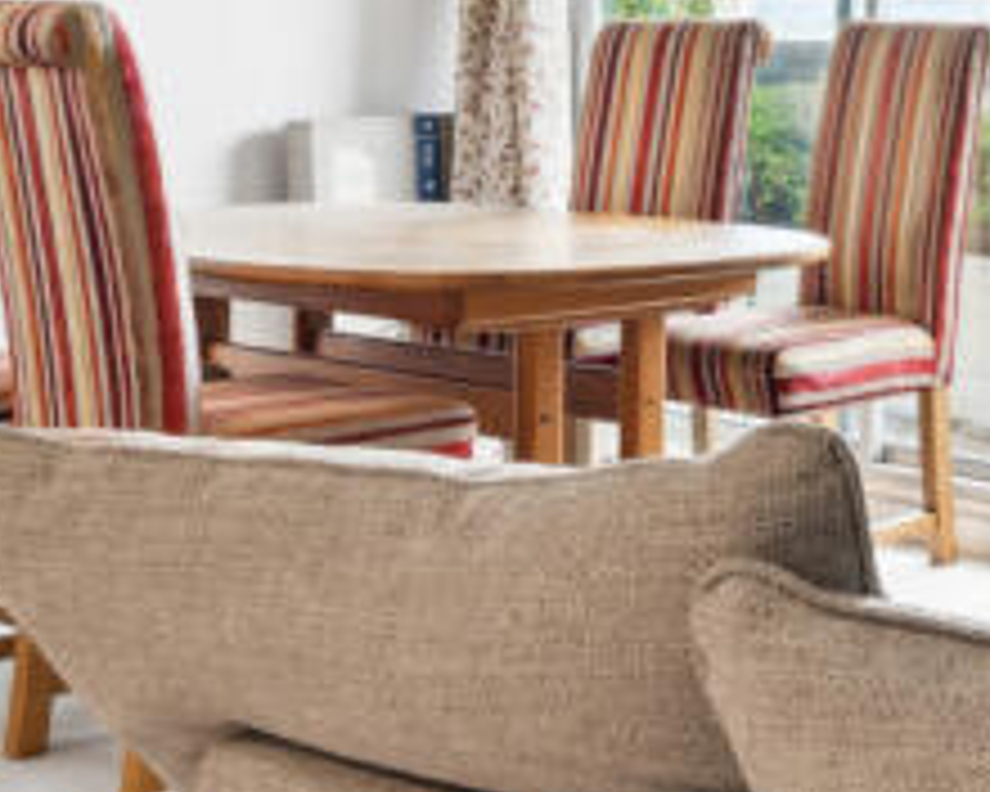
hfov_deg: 24.3
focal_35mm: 70
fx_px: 2051
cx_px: 1224
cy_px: 92
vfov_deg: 21.4
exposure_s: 1/5
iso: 400
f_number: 11
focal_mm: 16
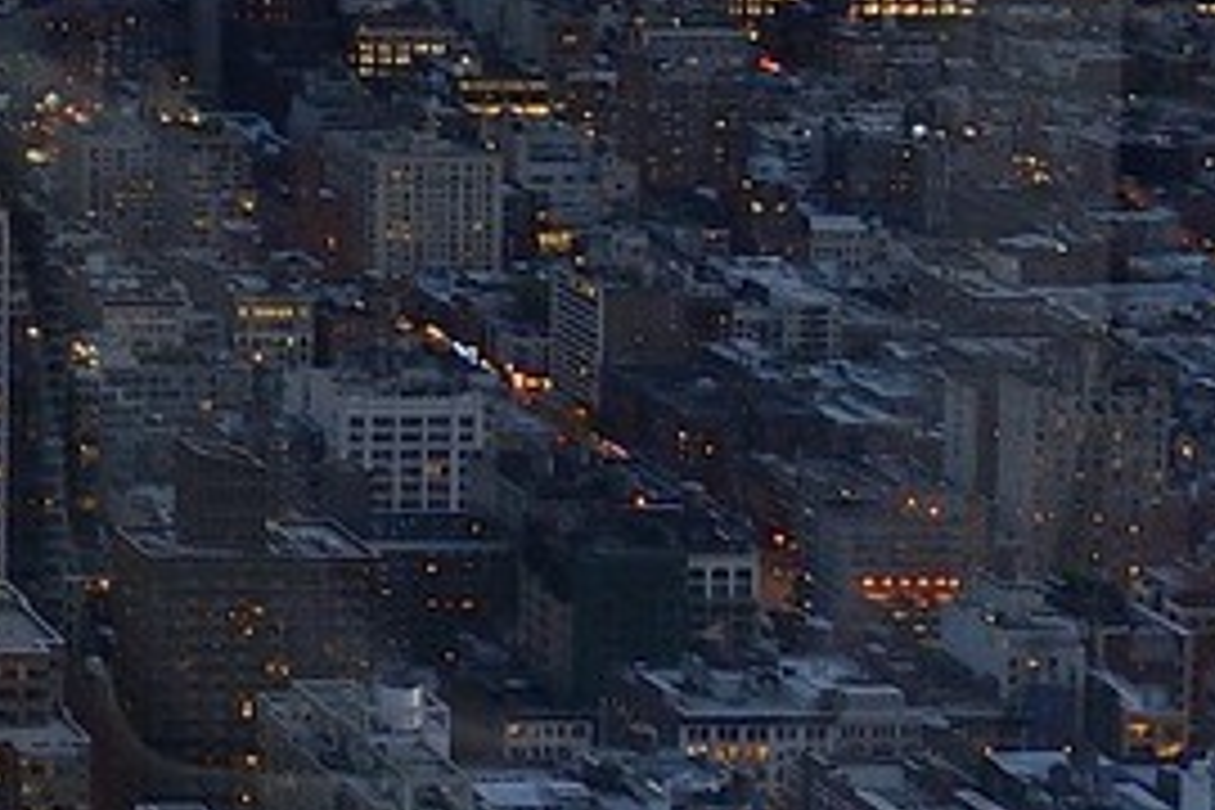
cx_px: -738
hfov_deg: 20.1
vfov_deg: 16.2
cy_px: 45
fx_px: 2801
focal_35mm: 83
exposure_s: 1/25
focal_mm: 14
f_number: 5
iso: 800
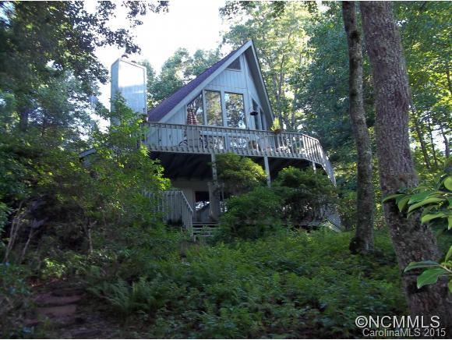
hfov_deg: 56.8
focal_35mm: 32
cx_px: 226
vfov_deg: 44.2
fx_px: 418
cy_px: 170
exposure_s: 1/60
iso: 100
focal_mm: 5.7
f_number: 2.9
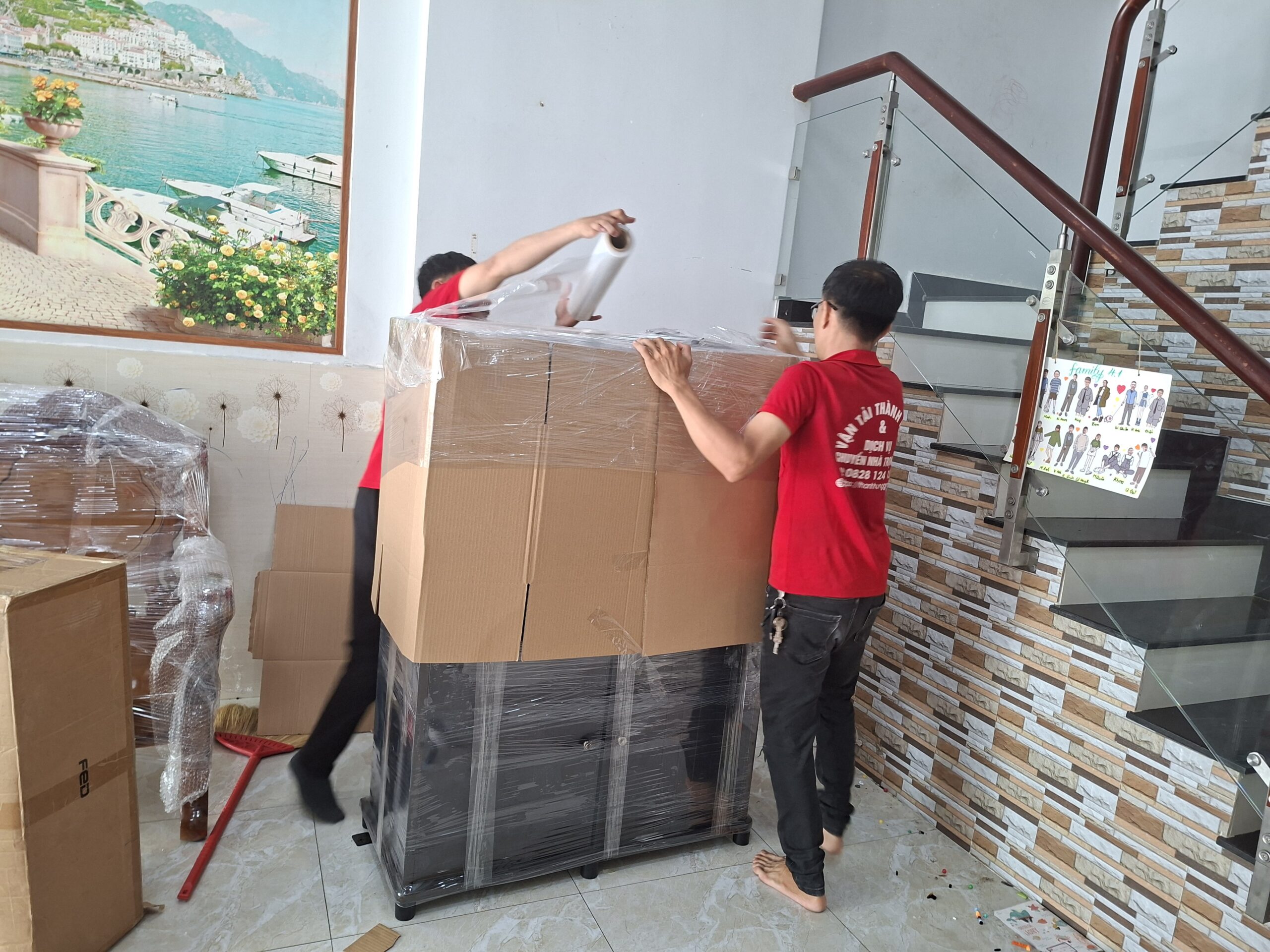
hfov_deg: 73.9
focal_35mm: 23
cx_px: 635
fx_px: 844
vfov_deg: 58.9
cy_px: 476
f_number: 1.8
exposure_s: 1/50
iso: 250
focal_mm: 5.54
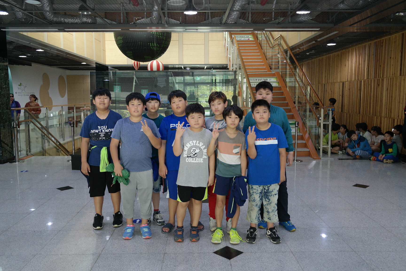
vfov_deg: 43.6
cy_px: 136
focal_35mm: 30
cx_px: 203
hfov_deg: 61.9
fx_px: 338
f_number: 3.5
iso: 400
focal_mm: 20
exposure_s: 1/40
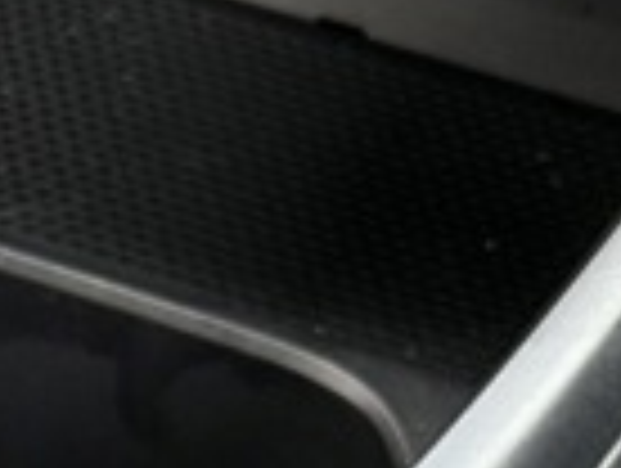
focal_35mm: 278
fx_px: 4996
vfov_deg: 5.2
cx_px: -891
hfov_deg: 6.7
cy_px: 999
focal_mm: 6.76
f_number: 1.78
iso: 125
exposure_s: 1/108
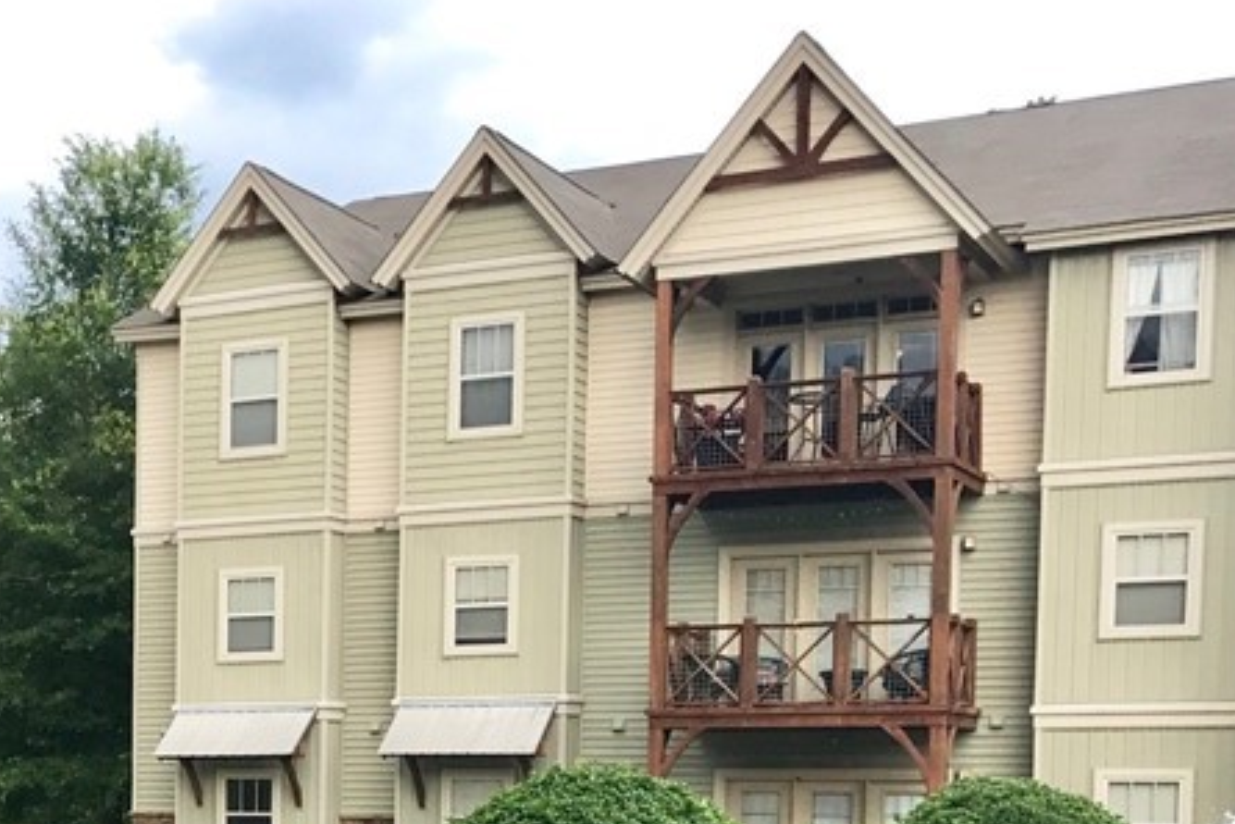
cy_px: 954
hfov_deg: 28.2
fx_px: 2299
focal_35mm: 67
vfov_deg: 19.3
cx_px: 0
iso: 20
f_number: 1.8
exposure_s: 1/435
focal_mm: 3.99
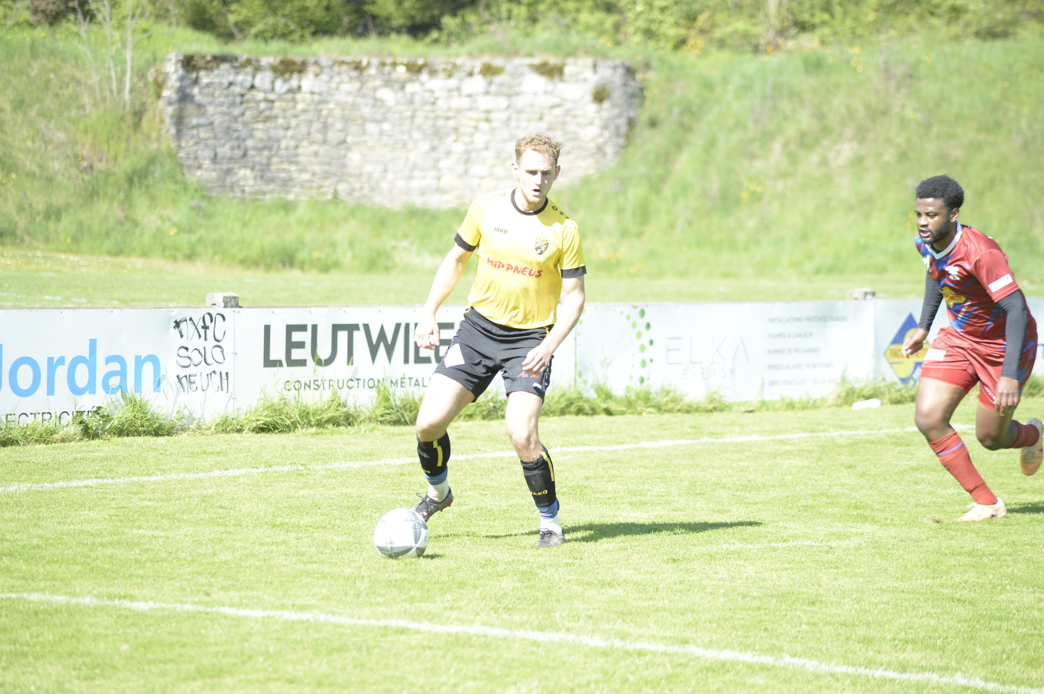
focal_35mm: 170
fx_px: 4925
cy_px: 347
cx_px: 522
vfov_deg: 8.1
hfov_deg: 12.1
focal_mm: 170
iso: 400
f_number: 4.5
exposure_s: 1/640
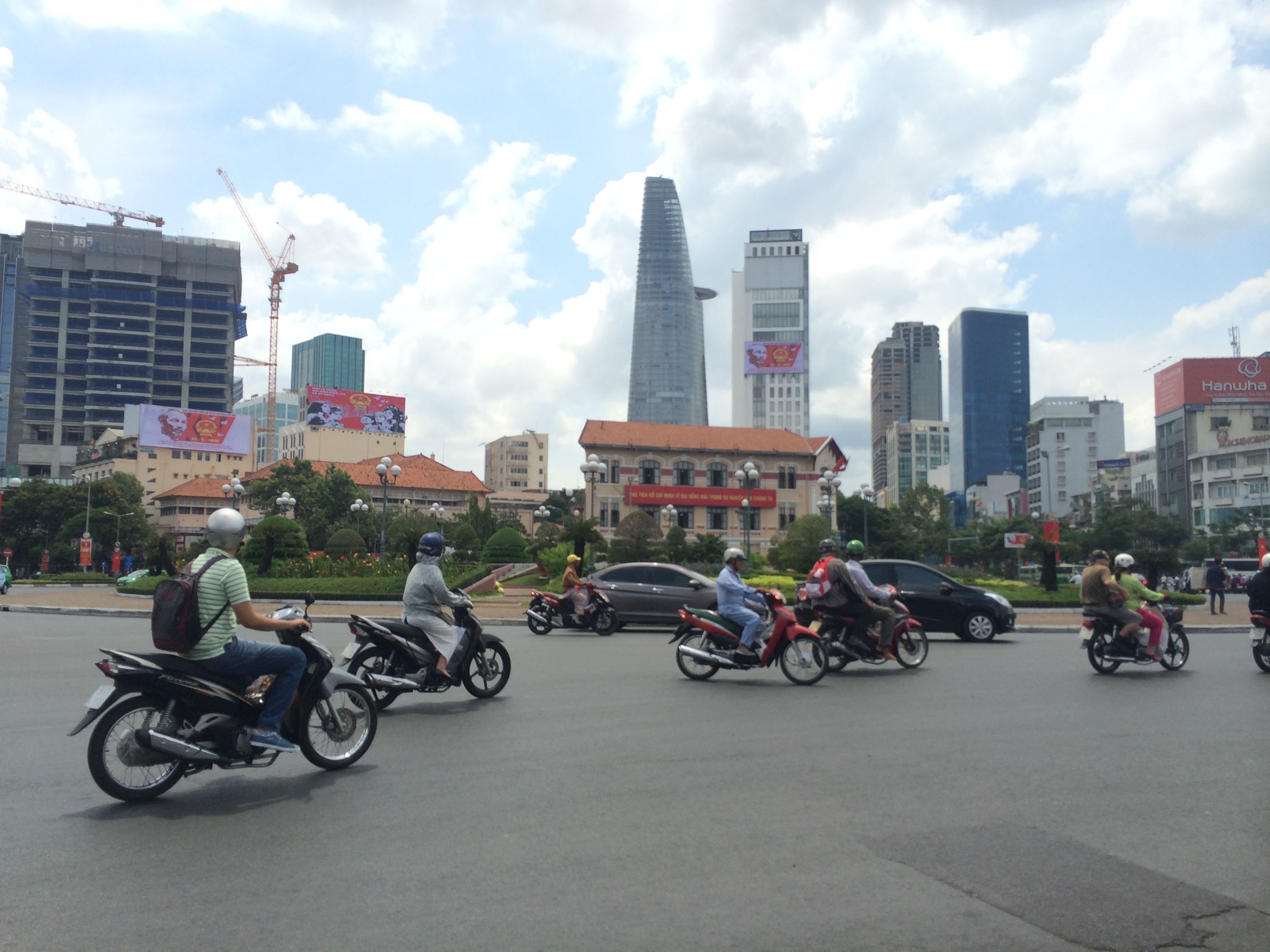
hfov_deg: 60.0
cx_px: 635
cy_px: 476
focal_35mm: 30
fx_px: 1101
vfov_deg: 46.8
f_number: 2.2
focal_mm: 4.12
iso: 32
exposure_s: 1/1953
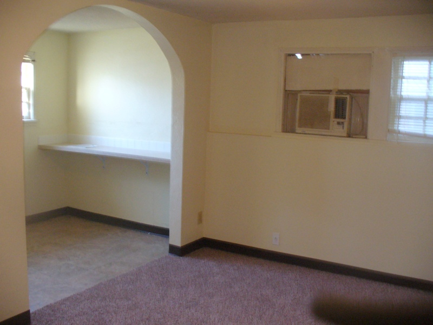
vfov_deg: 38.7
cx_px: 216
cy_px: 162
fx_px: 463
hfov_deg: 50.1
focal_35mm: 37
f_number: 2.8
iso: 200
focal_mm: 6.1
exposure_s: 1/8
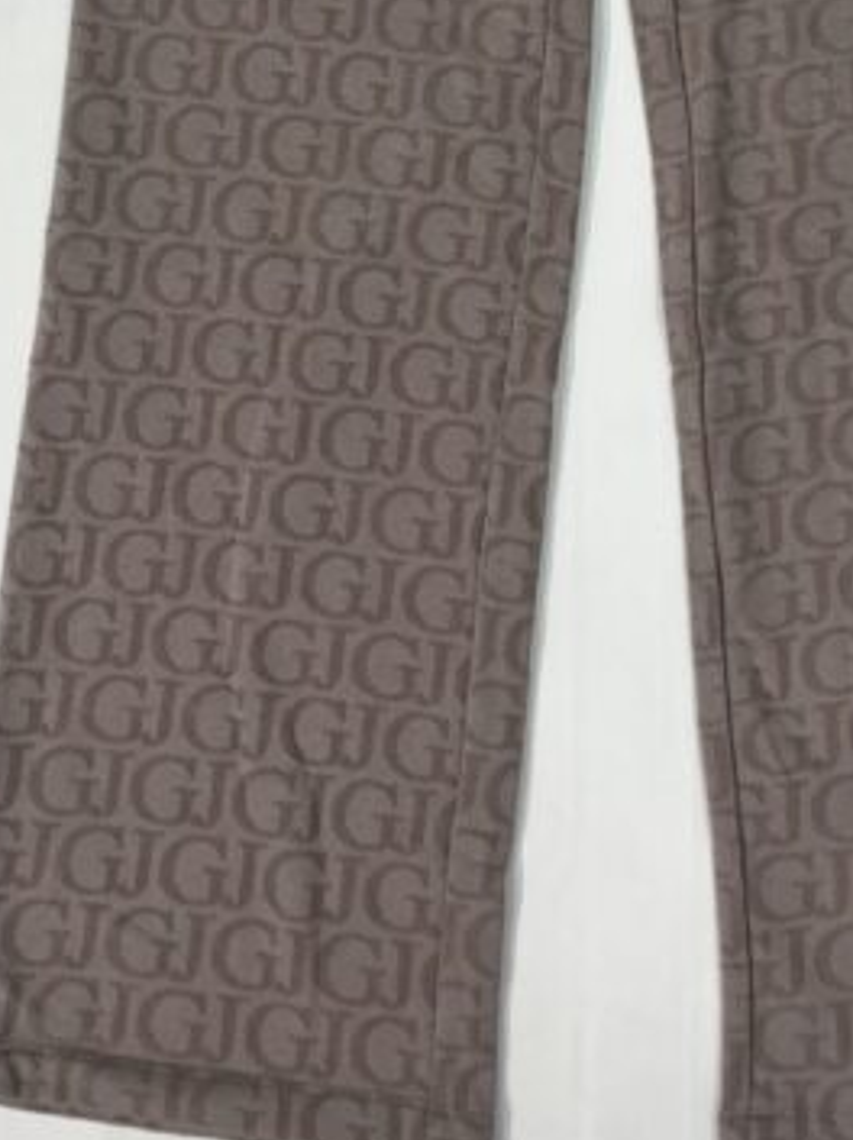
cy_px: -78
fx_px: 1942
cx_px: 565
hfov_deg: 24.7
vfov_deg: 29.8
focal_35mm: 59
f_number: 1.6
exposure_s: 1/100
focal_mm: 5.1
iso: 80
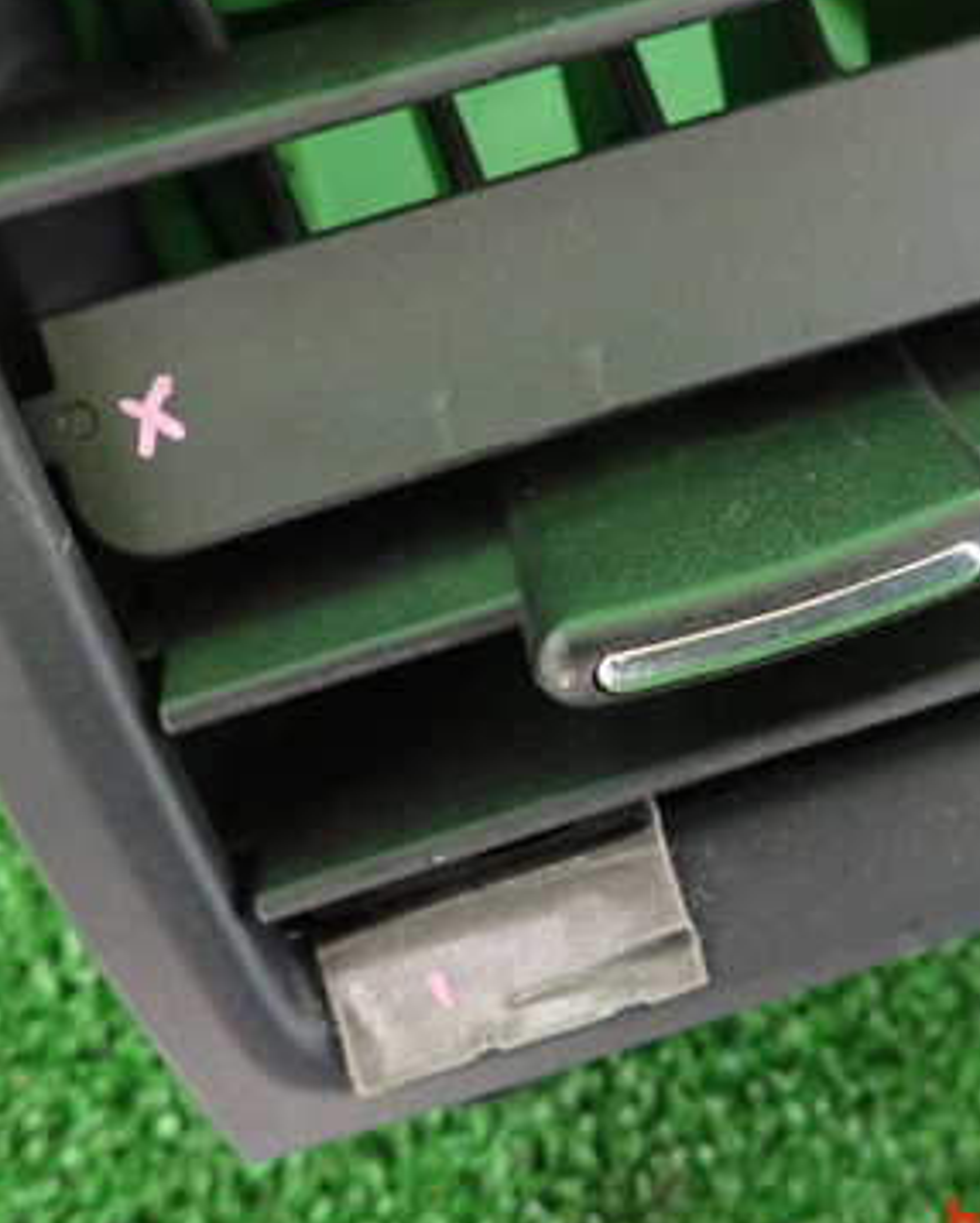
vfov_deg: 44.6
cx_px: 692
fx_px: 1485
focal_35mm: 41
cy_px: 504
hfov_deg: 36.0
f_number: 2
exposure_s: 1/30
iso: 640
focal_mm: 4.5
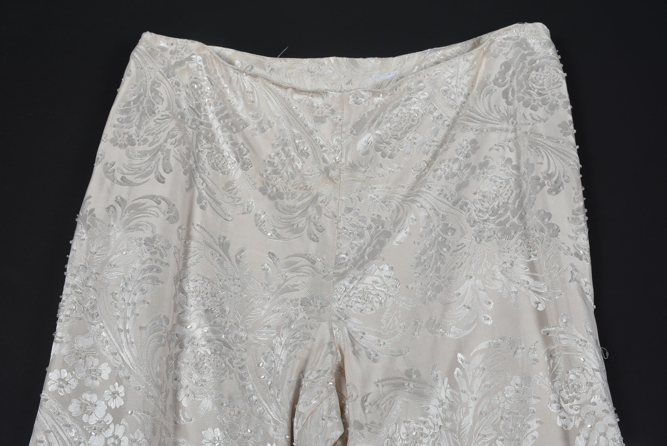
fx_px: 834
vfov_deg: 29.9
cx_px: 334
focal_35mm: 45
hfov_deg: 43.6
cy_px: 223
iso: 200
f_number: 13
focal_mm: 30
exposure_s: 1/125
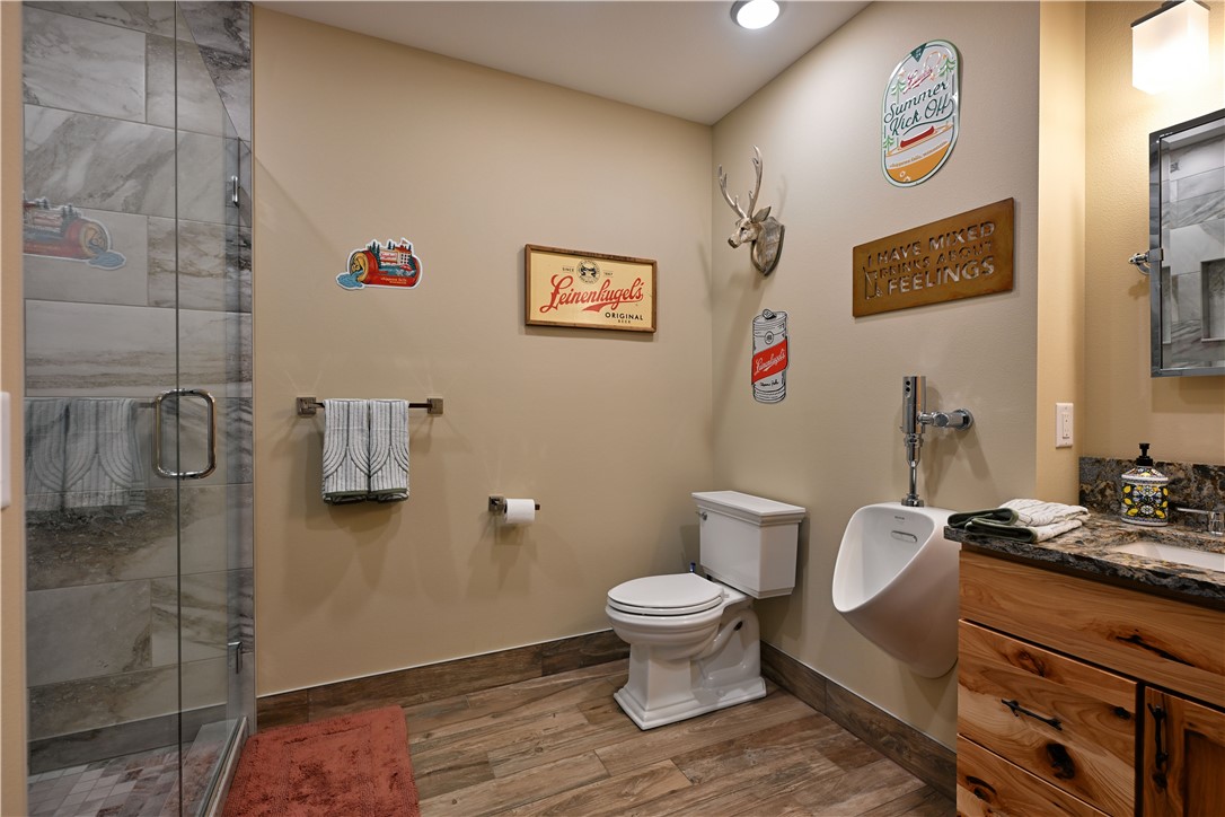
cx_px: 612
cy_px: 408
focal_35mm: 16
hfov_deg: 96.7
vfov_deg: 73.7
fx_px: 544
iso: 250
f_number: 5.6
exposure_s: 1/30
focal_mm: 16
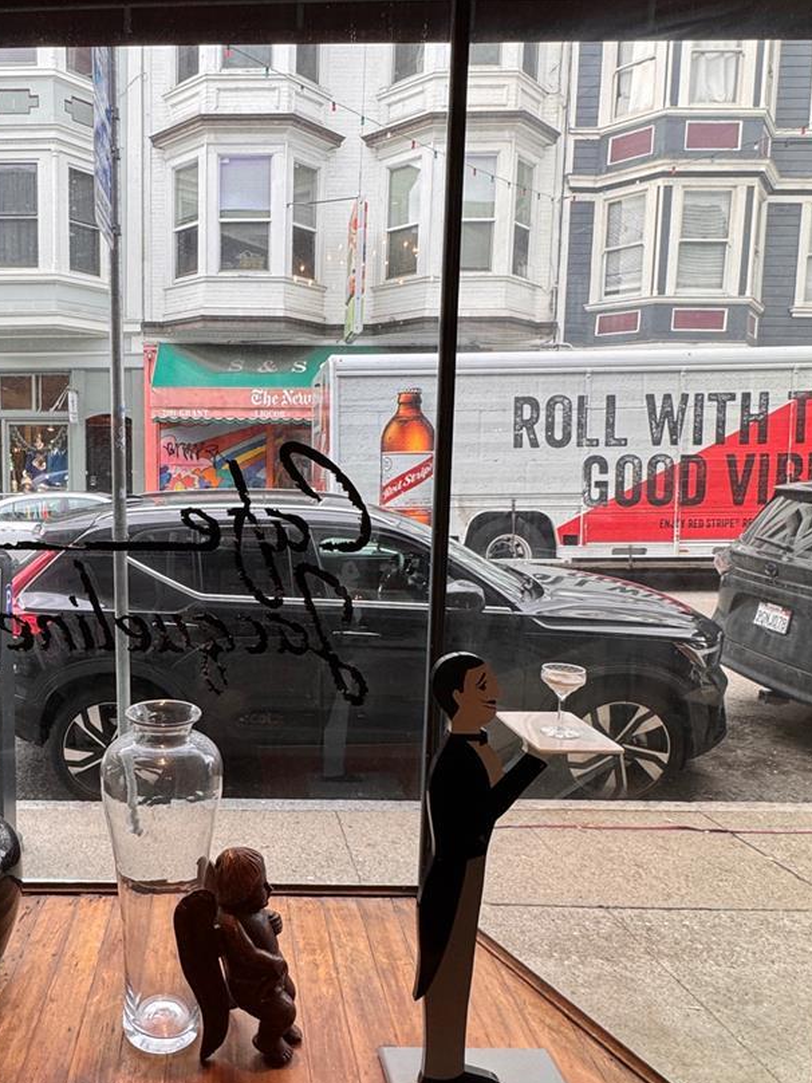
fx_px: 813
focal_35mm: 26
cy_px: 552
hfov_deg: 50.8
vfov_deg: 67.3
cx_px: 200
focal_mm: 2.22
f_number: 2.2
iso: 50
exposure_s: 1/120
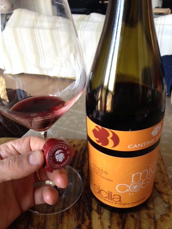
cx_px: 86
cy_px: 114
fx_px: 232
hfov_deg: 40.7
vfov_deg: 52.6
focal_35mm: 35
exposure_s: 1/20
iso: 80
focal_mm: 4.28
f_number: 2.4
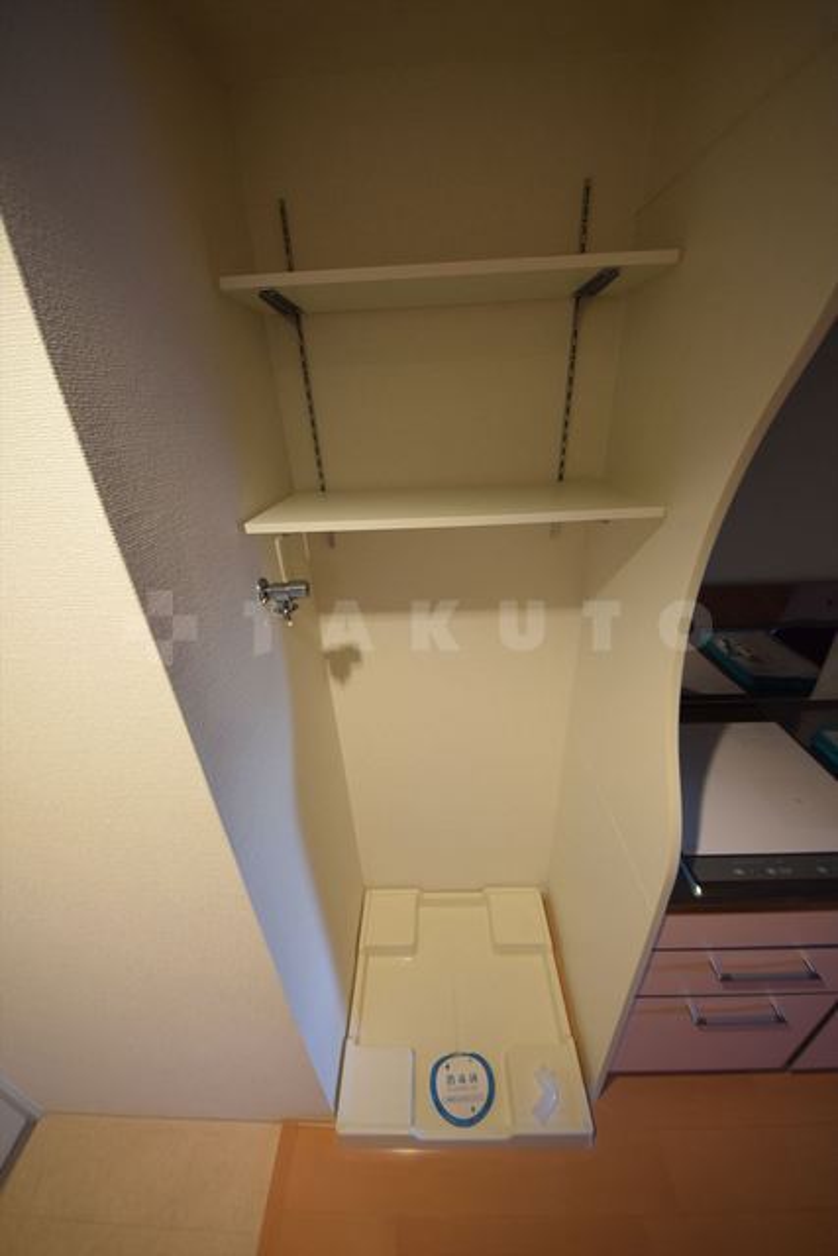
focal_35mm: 12
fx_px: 419
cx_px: 419
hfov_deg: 90.0
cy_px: 628
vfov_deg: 112.6
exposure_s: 1/13
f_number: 4.5
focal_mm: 8
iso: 800
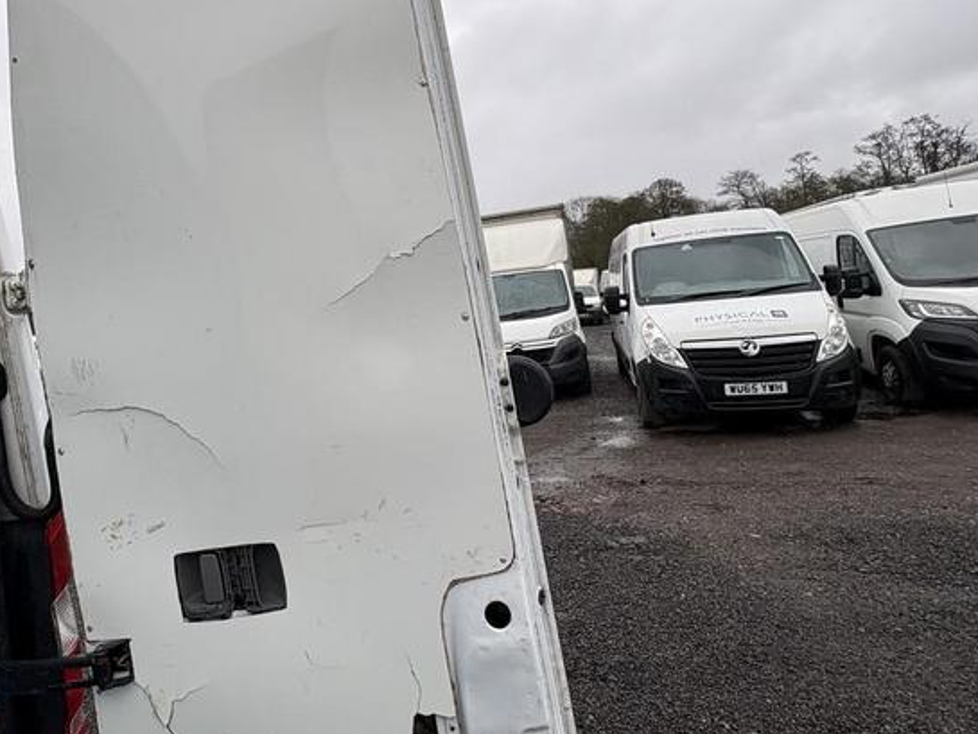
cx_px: 336
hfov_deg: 72.0
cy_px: 285
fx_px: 650
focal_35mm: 23
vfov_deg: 58.3
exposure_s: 1/565
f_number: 2.2
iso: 40
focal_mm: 2.22
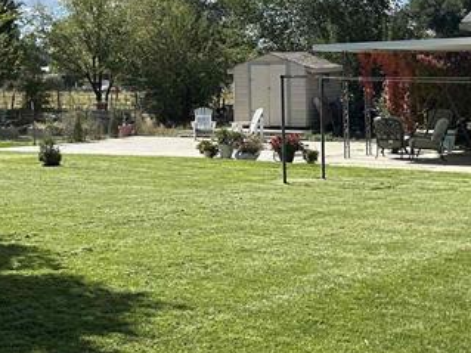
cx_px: 81
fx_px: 1047
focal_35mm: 77
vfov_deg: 18.9
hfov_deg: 24.8
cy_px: 62
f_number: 1.78
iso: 80
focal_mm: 6.86
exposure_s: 1/6211
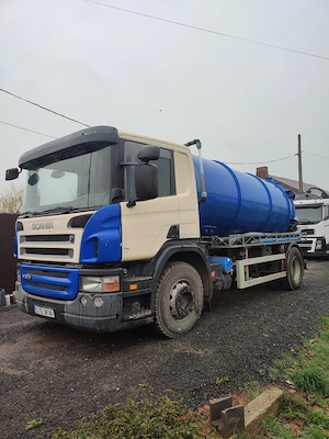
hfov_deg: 54.9
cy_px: 220
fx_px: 317
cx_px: 164
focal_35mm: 25
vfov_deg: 69.4
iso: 50
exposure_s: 1/136
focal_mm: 6.04
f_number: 1.9
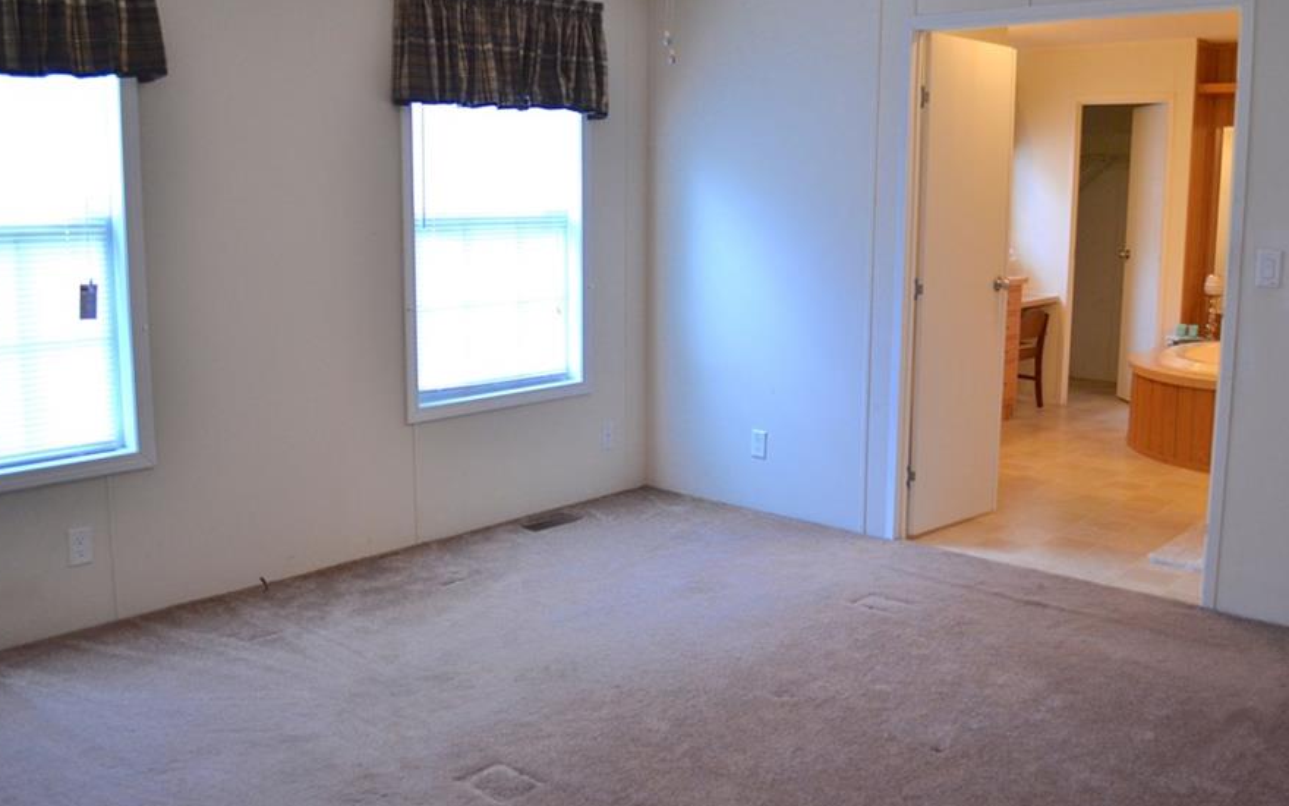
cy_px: 355
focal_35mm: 32
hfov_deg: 59.6
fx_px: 1124
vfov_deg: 39.4
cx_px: 681
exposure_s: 1/50
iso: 400
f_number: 3.5
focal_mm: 18
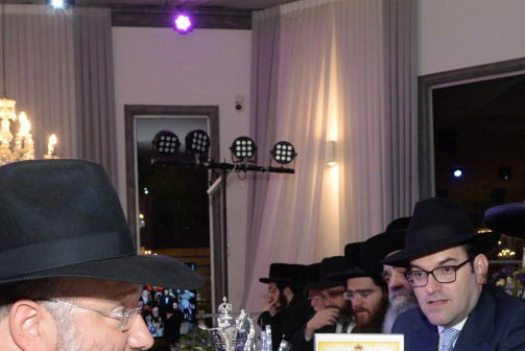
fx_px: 832
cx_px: 350
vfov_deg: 23.2
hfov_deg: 34.7
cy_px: 314
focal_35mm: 57
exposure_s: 1/100
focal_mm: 28
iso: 2500
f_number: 7.1
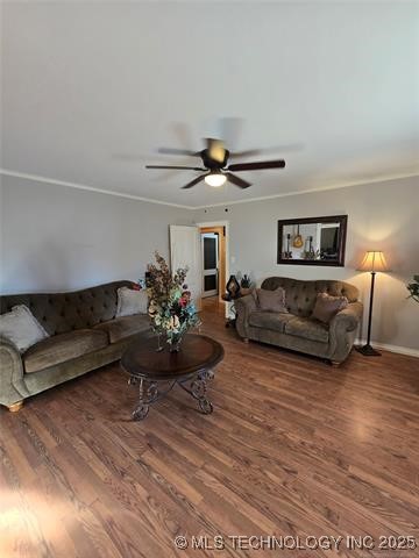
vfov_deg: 106.2
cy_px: 279
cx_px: 210
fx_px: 210
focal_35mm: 13
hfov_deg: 89.9
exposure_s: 1/60
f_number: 2.2
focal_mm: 2.2
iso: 250
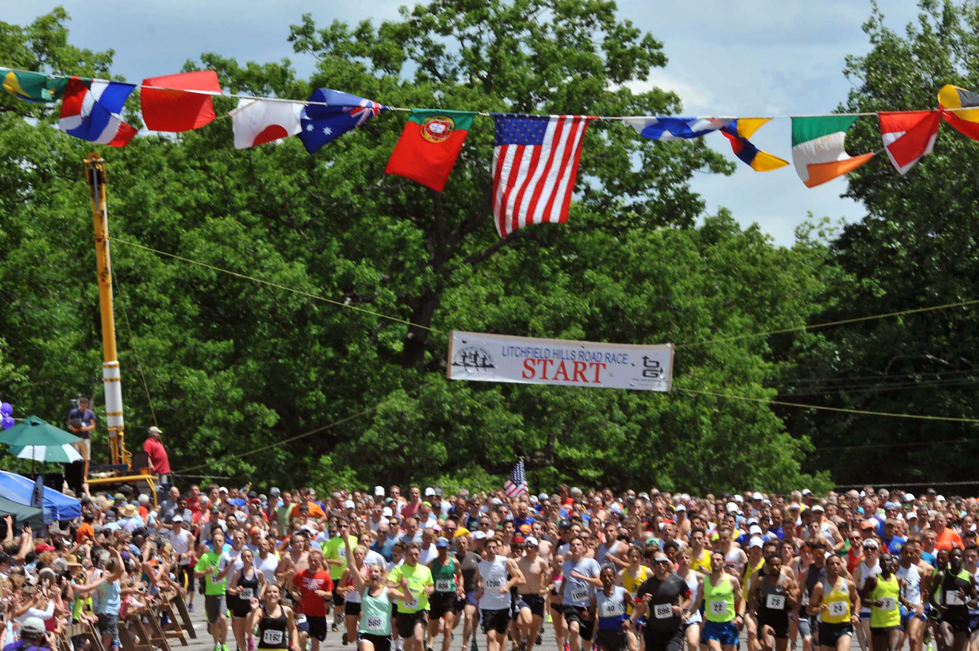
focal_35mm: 300
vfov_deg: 4.6
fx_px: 8152
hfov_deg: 6.9
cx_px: 490
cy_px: 326
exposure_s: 1/1000
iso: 400
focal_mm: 300
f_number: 13
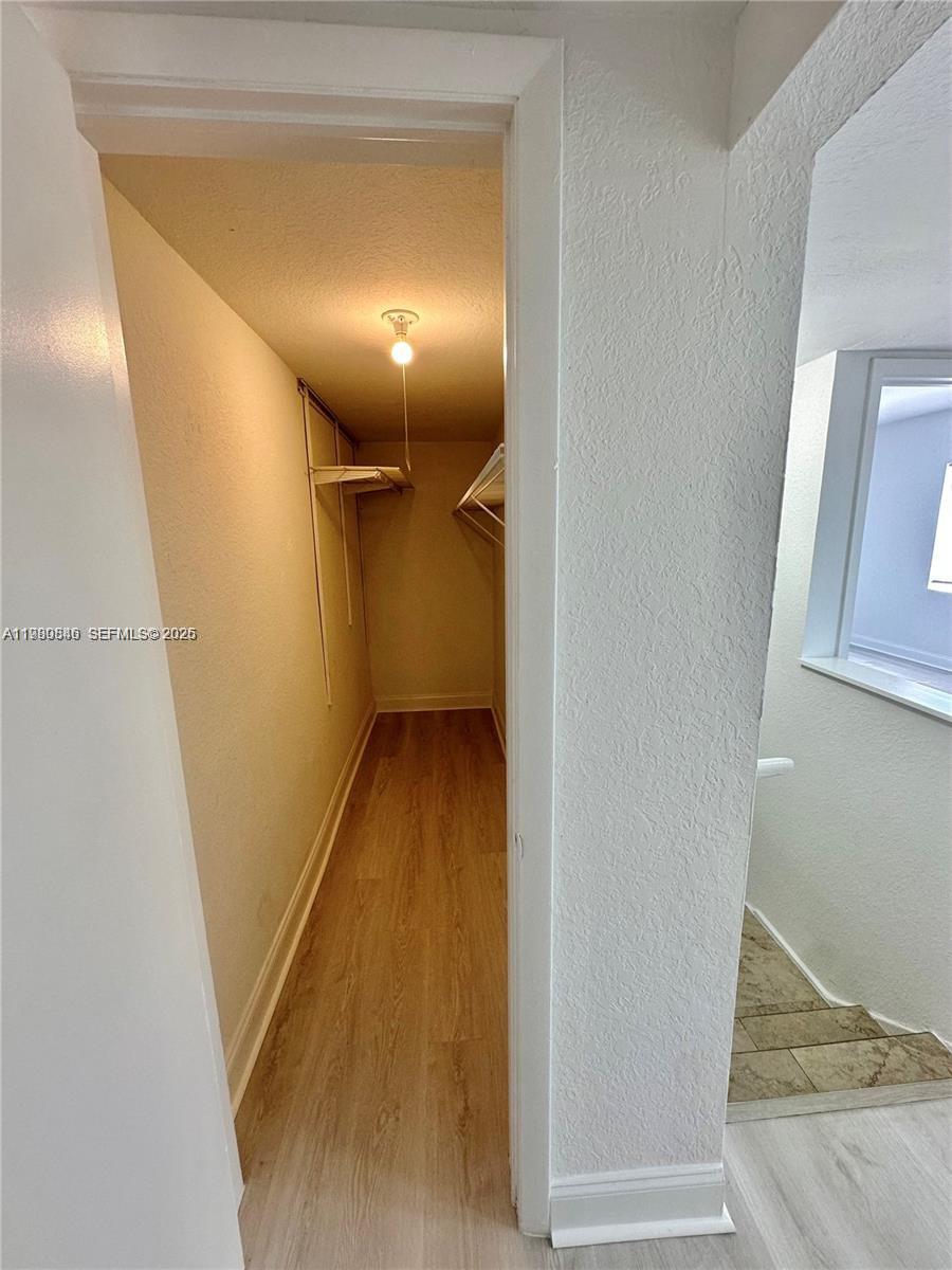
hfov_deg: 85.7
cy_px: 635
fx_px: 513
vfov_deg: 102.1
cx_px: 476
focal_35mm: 14
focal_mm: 2.22
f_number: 2.2
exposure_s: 1/120
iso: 125
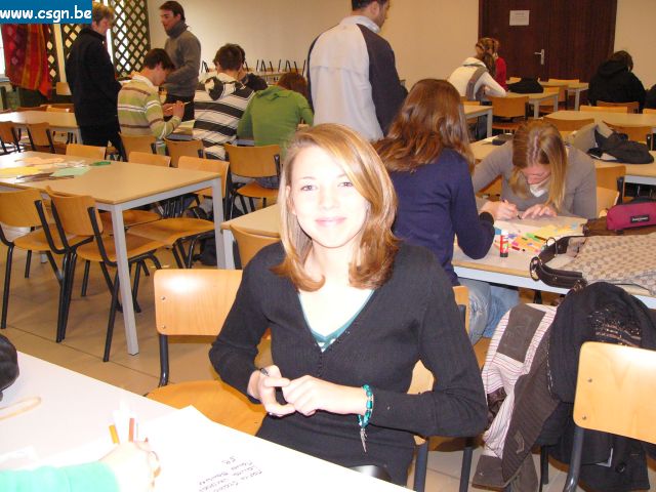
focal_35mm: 39
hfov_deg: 47.9
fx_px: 739
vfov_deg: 36.8
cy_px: 246
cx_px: 328
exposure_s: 1/60
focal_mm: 6.6
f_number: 2.8
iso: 300
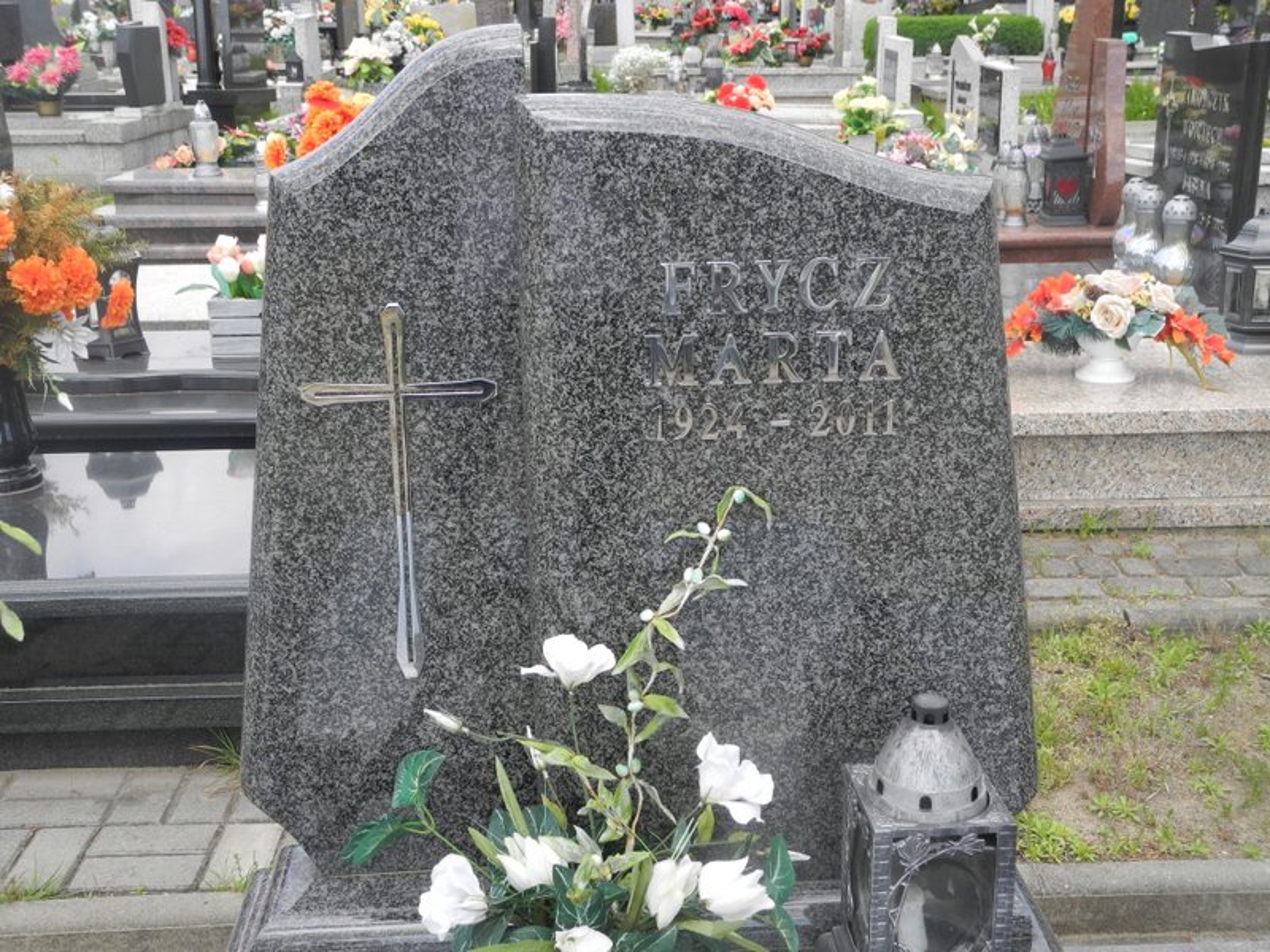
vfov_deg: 32.2
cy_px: 476
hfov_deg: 42.1
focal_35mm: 45
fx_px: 1651
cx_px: 635
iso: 100
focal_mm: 9.7
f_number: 3.2
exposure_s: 1/320
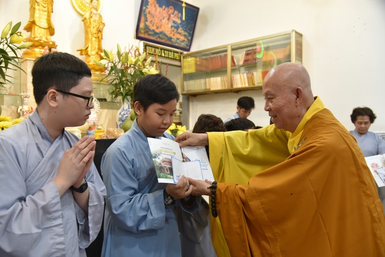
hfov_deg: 61.9
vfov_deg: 43.6
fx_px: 321
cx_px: 192
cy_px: 128
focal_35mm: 30
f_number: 4
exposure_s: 1/60
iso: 640
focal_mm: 30
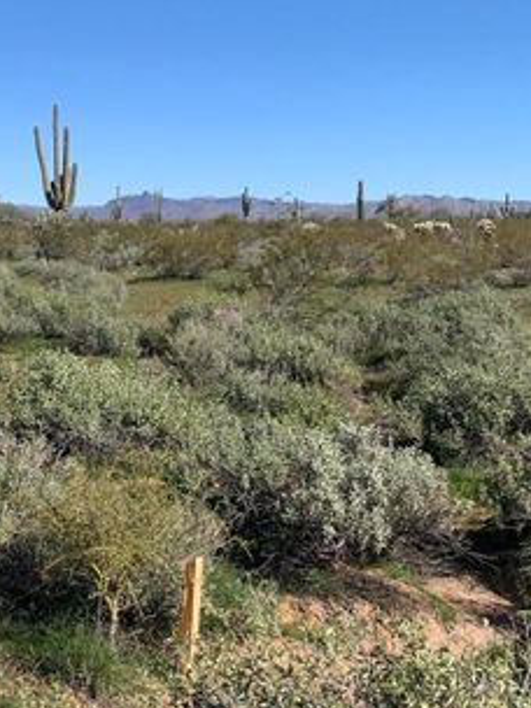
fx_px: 1166
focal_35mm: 57
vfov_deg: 33.8
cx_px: 112
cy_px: 325
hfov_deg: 25.3
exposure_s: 1/2421
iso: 25
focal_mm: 4.25
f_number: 1.8
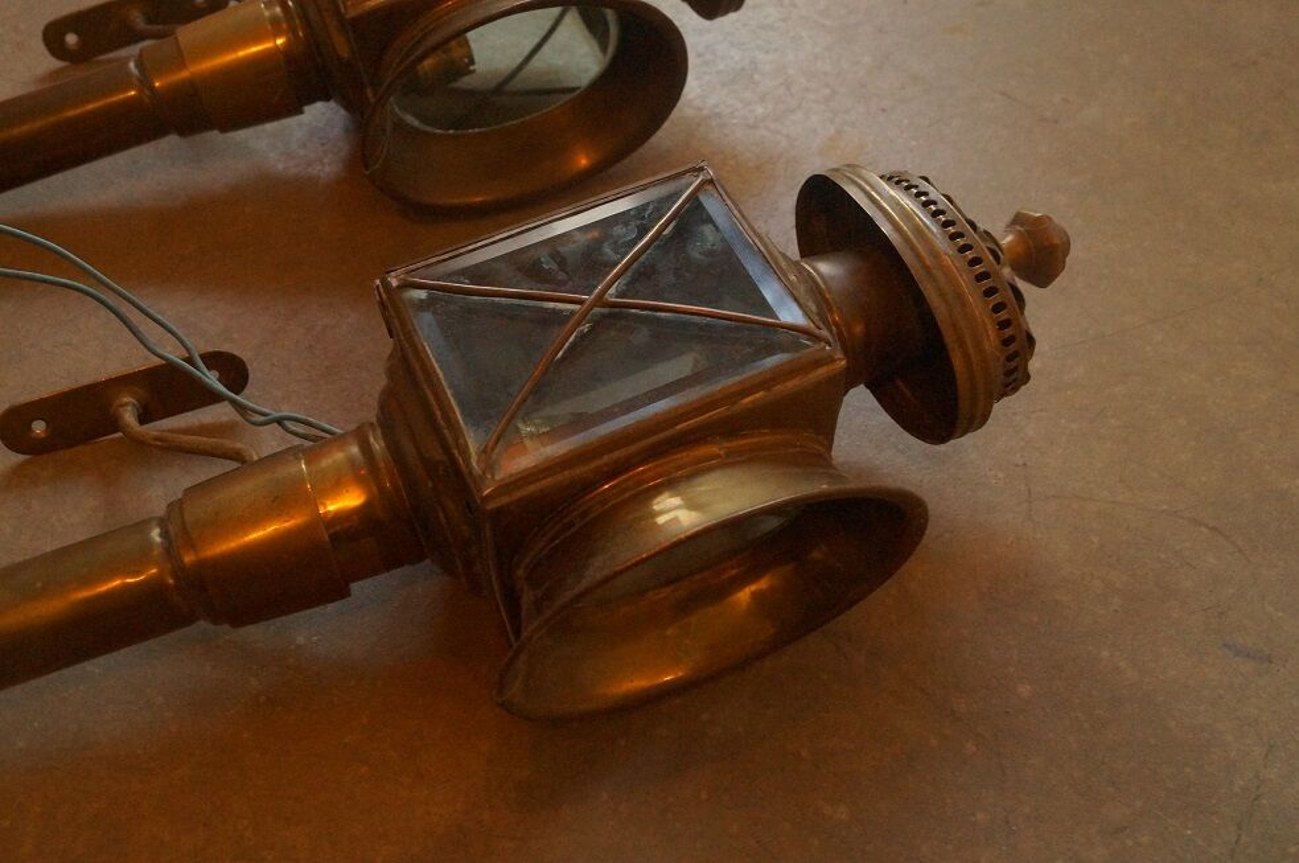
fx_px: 1297
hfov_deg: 53.2
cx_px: 650
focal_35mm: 36
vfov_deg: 36.8
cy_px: 432
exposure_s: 1/30
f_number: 6.3
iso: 3200
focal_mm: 24
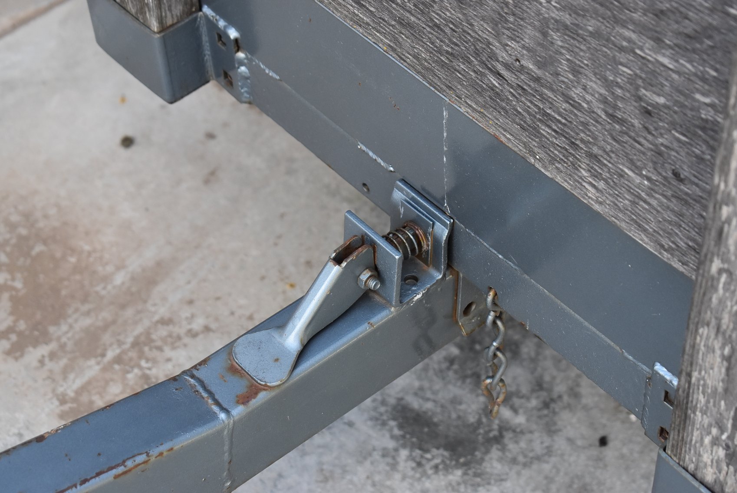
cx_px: 368
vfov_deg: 16.6
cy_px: 246
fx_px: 1690
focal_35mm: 82
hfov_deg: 24.6
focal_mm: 55
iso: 800
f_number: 5.6
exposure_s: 1/250
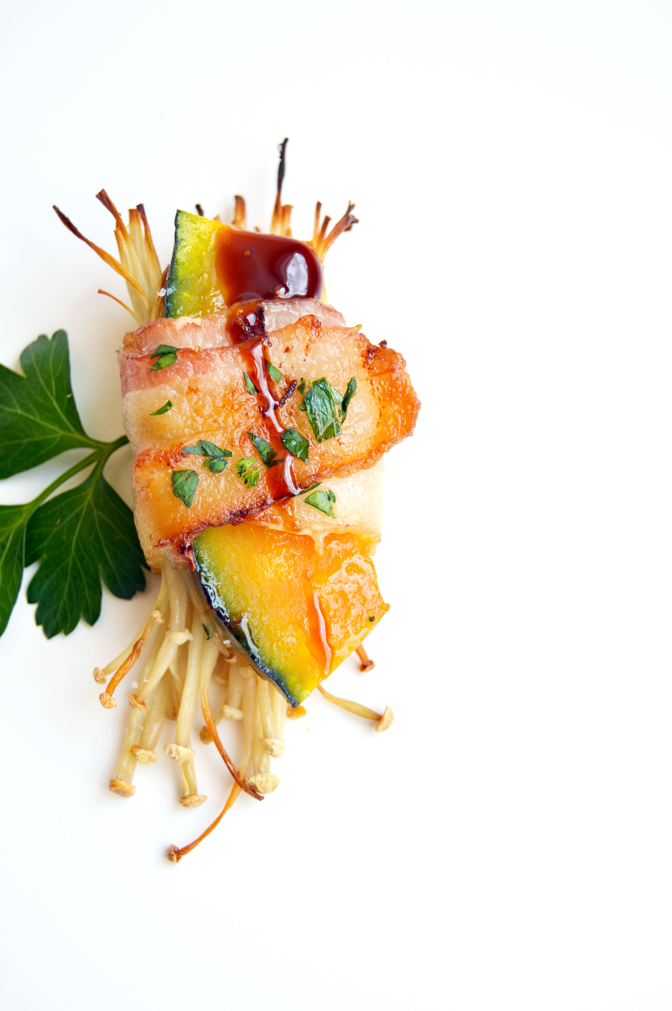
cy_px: 506
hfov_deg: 23.7
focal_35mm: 57
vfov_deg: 35.1
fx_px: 1599
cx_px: 336
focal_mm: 38
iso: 100
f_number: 4.8
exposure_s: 1/200
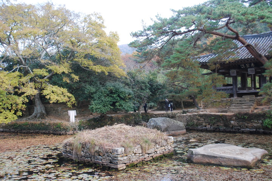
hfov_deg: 53.1
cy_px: 90
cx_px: 136
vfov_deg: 36.9
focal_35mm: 36
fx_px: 272
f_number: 5.6
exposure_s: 1/125
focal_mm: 24
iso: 200
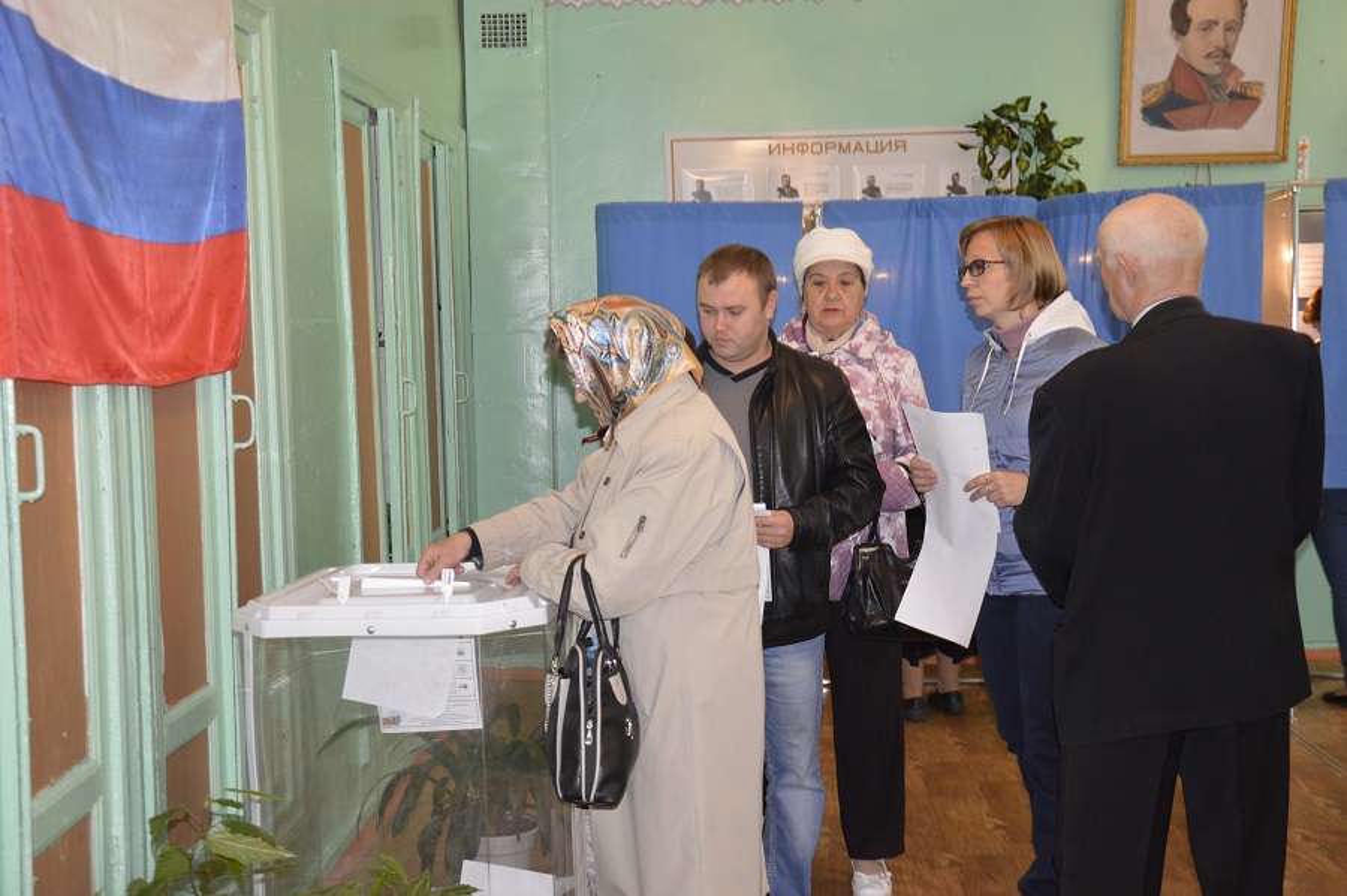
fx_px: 1683
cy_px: 448
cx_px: 674
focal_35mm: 45
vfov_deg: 29.8
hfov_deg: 43.6
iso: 1600
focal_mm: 30
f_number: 4.2
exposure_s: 1/60
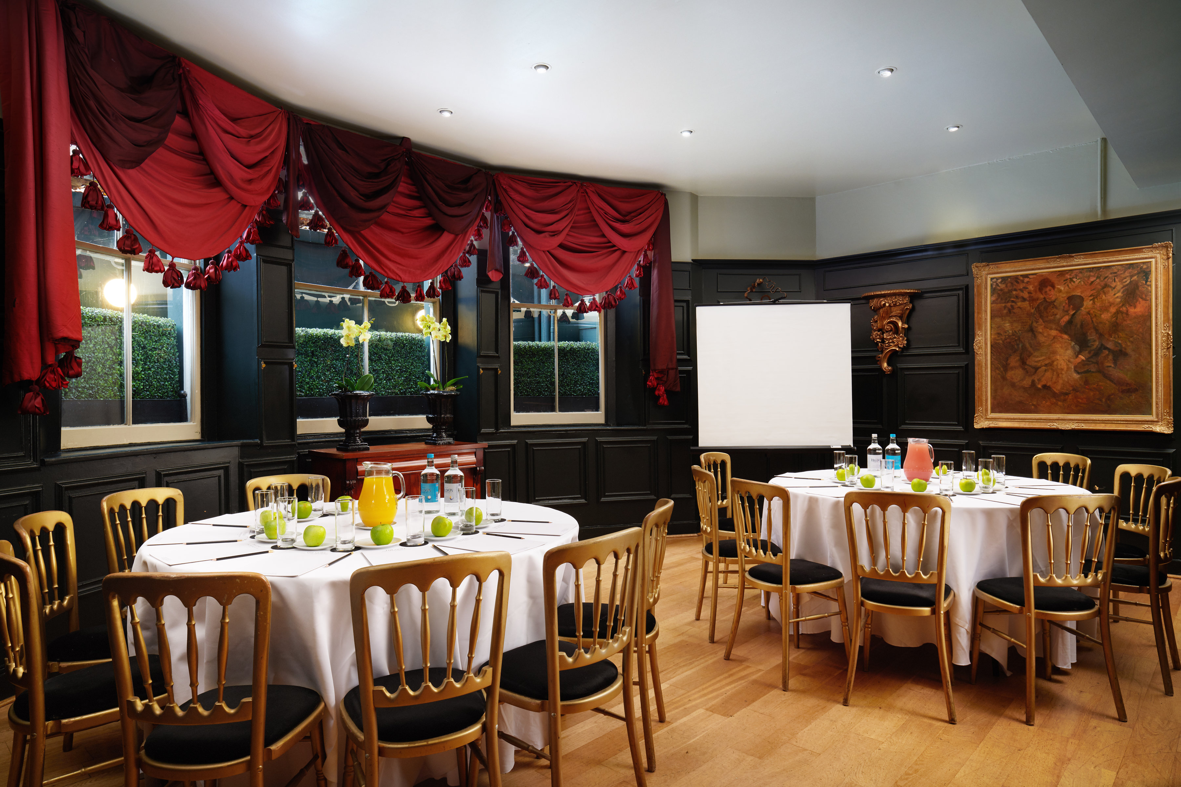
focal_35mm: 21
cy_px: 394
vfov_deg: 59.5
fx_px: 689
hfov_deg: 81.2
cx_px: 590
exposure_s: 1/250
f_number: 16
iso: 250
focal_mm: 21
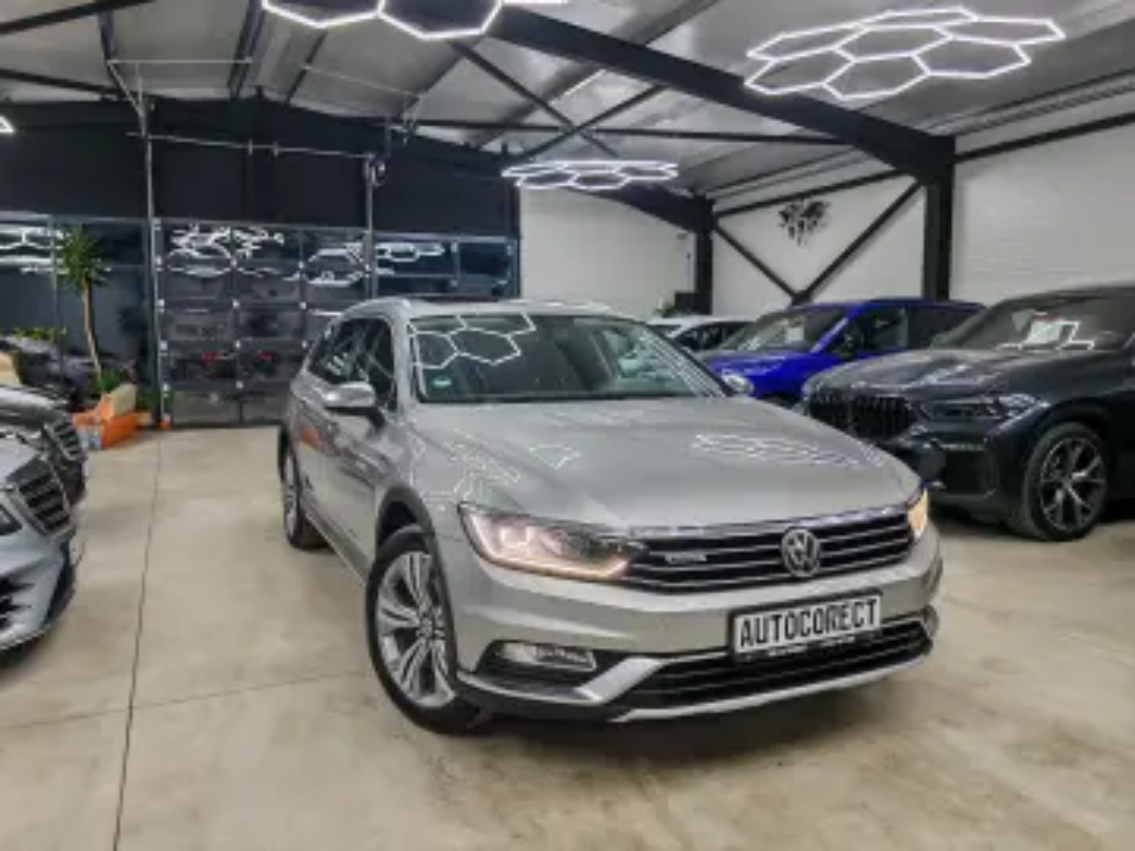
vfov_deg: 53.1
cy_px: 426
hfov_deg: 67.3
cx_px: 568
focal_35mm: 26
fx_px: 852
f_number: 1.6
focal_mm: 5.4
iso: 100
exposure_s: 1/100
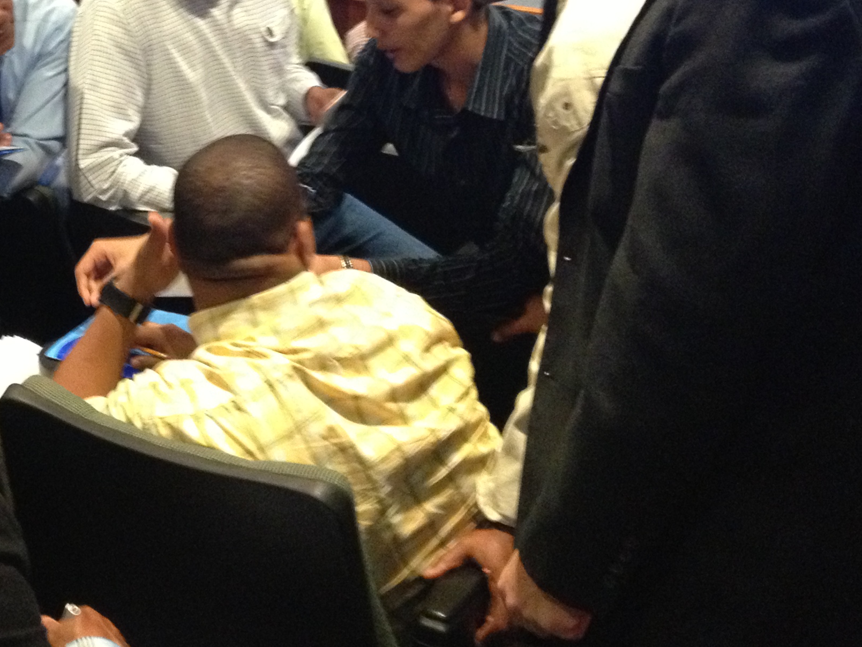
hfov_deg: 26.3
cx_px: 58
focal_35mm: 71
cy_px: 30
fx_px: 1768
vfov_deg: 20.2
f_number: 2.4
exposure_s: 1/15
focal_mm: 4.28
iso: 500
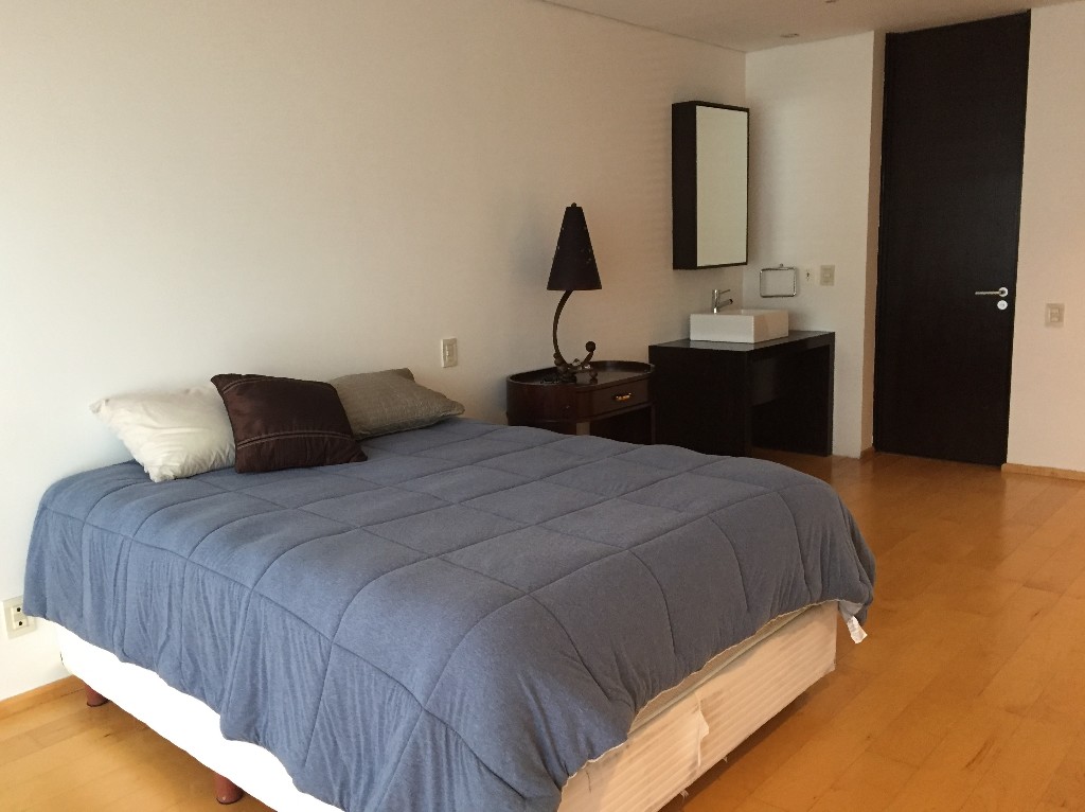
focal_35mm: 29
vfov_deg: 48.2
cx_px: 542
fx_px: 908
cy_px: 406
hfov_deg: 61.7
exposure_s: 1/24
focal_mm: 4.15
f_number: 2.2
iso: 250
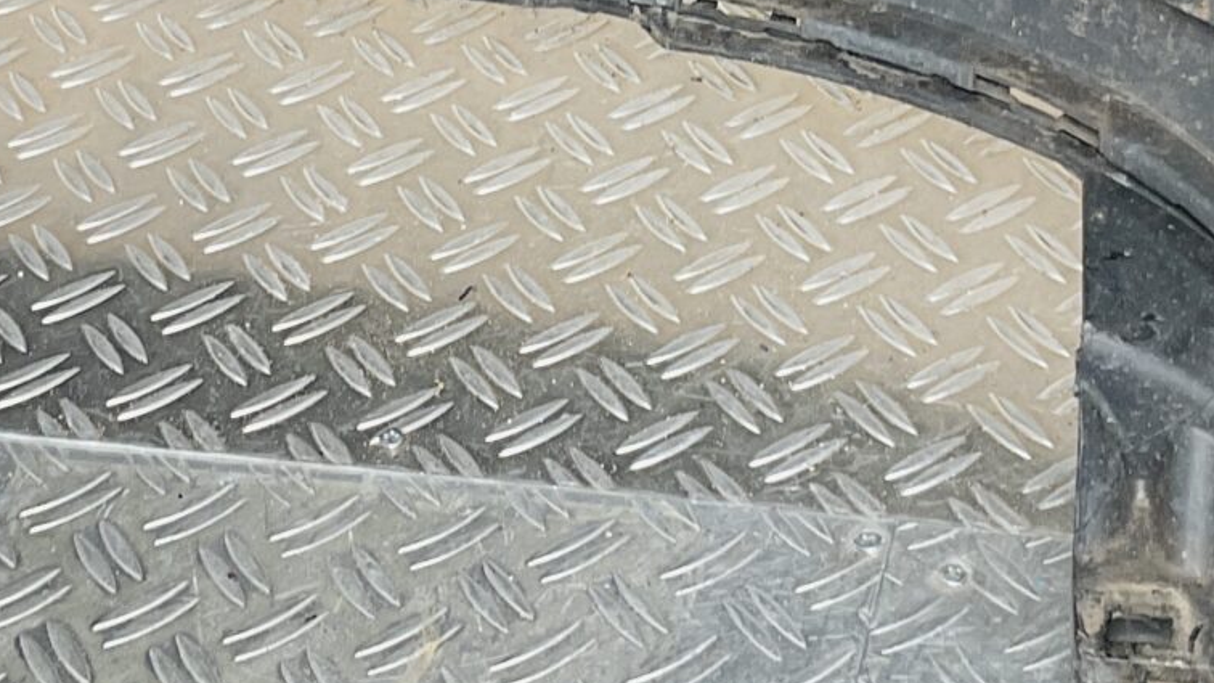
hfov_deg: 20.0
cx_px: 702
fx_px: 3444
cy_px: -143
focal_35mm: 107
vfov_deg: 11.1
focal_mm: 3
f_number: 1.8
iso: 16
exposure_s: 1/129
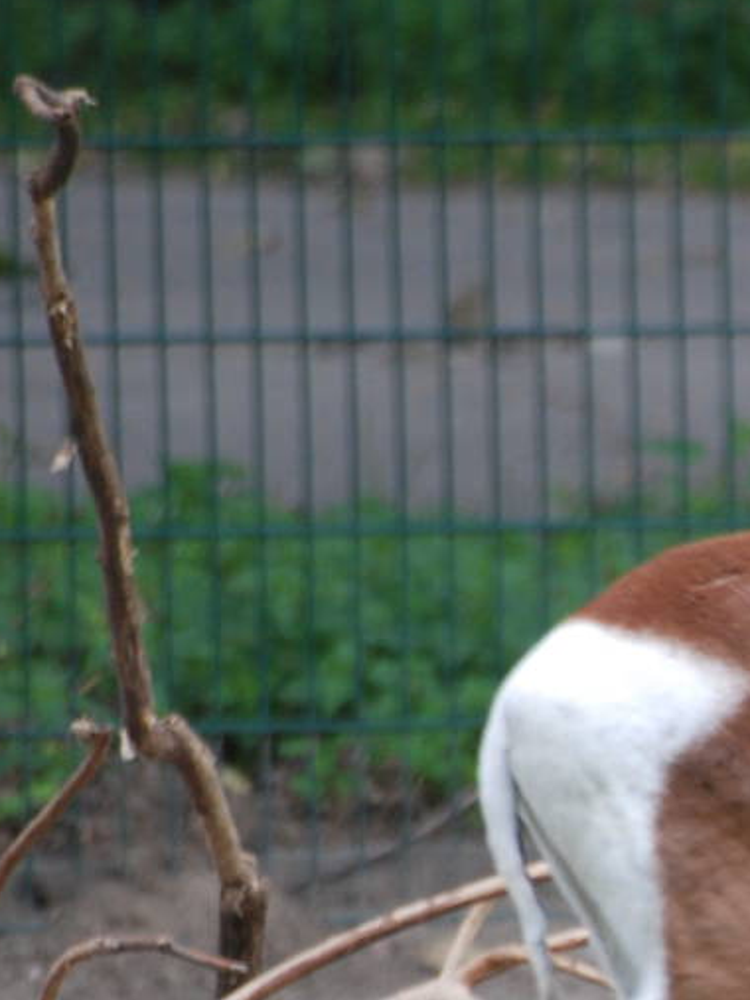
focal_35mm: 1367
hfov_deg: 1.1
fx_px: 39507
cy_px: 843
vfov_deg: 1.5
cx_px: 1389
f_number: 5.6
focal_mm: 300
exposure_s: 1/60
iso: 400
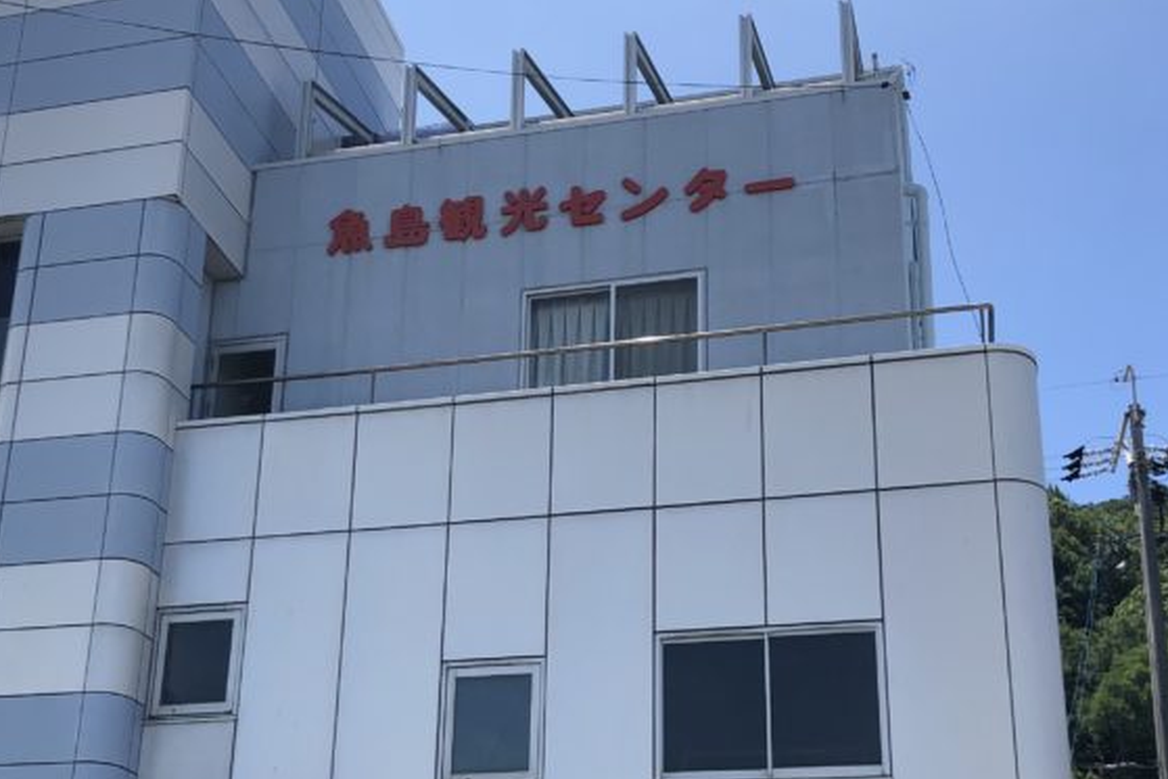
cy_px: 583
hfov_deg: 39.5
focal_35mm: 50
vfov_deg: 26.7
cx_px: 524
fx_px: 1623
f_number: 1.8
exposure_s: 1/2000
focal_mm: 4
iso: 20
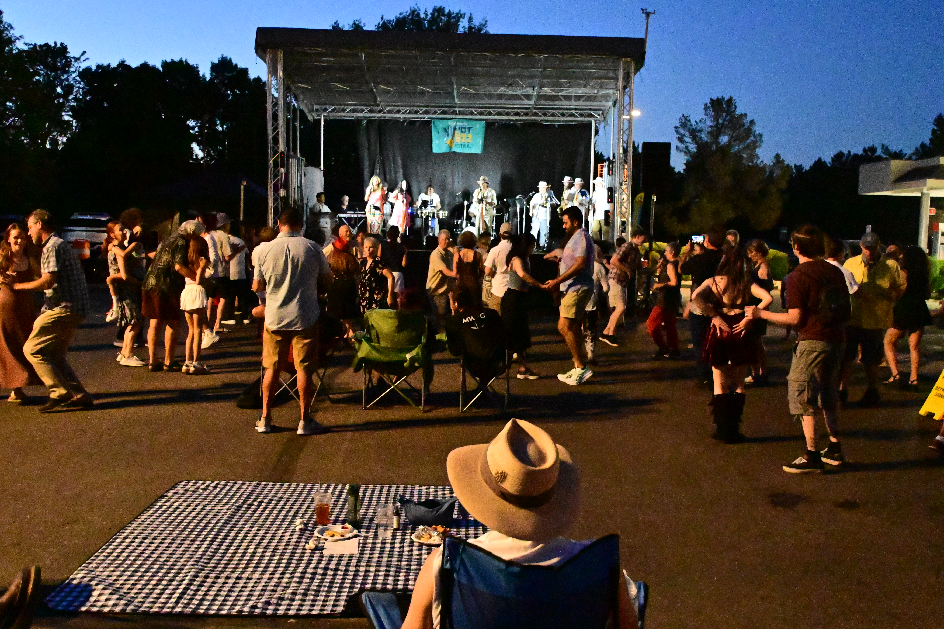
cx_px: 472
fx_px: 865
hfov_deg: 57.2
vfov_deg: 40.0
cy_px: 314
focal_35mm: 33
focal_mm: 22
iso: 25600
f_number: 4
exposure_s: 1/250
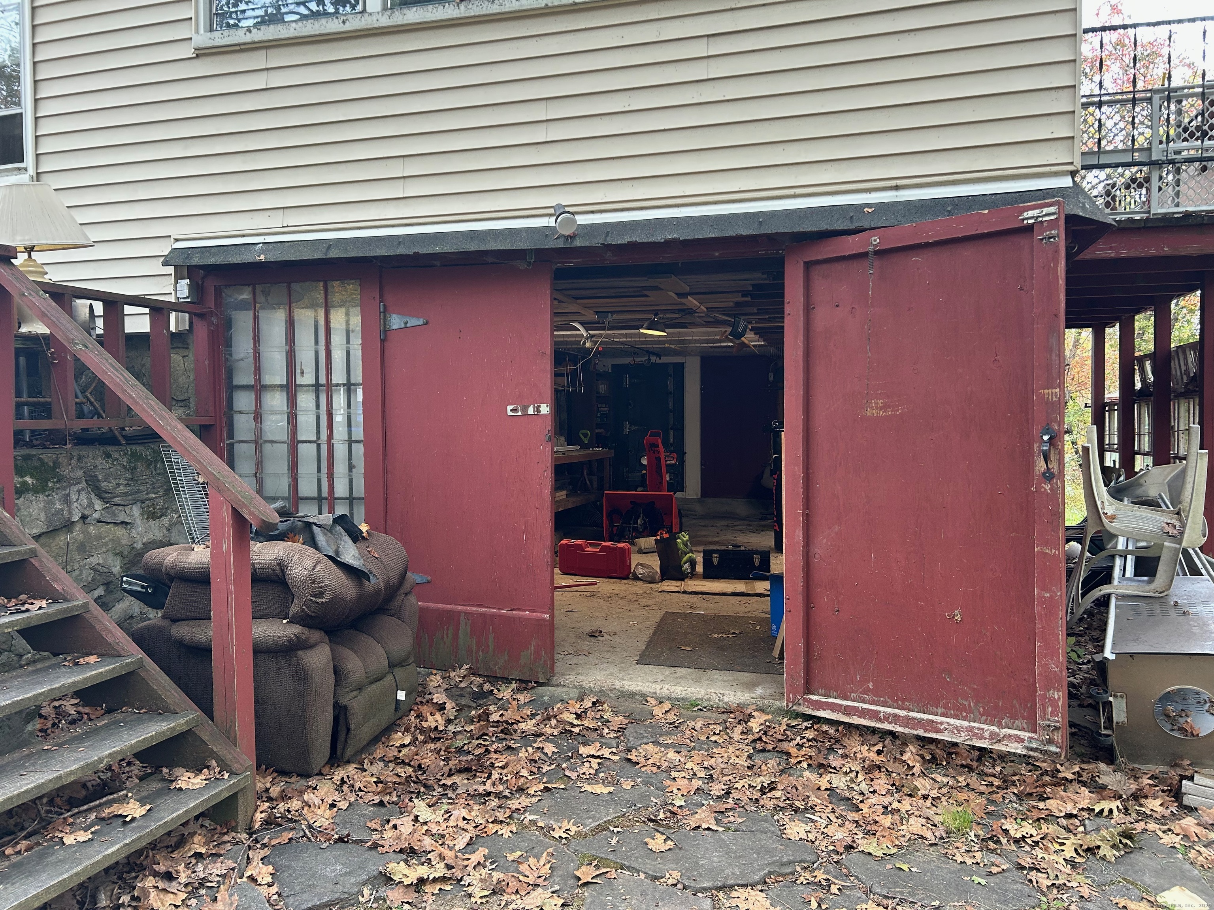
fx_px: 912
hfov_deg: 67.3
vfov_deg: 53.1
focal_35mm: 26
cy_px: 455
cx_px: 607
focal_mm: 5.7
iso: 125
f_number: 1.5
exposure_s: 1/99
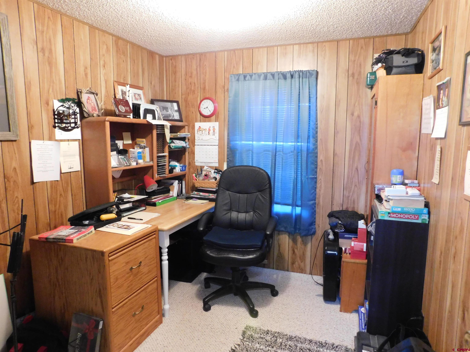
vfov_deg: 58.9
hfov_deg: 73.9
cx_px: 235
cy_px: 176
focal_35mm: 23
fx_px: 312
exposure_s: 1/8
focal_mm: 4
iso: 560
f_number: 3
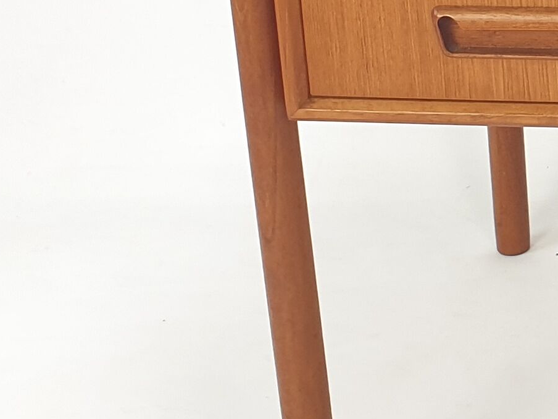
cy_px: -164
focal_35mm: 116
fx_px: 1870
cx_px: 1009
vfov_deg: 12.3
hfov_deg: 14.8
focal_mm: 4.3
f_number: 2.4
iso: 64
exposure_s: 1/50
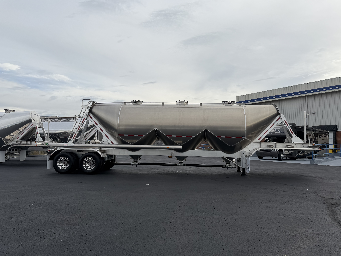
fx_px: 246
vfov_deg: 54.9
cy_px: 126
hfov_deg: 69.4
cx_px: 176
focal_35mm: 25
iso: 80
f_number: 1.78
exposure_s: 1/4975
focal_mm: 6.76
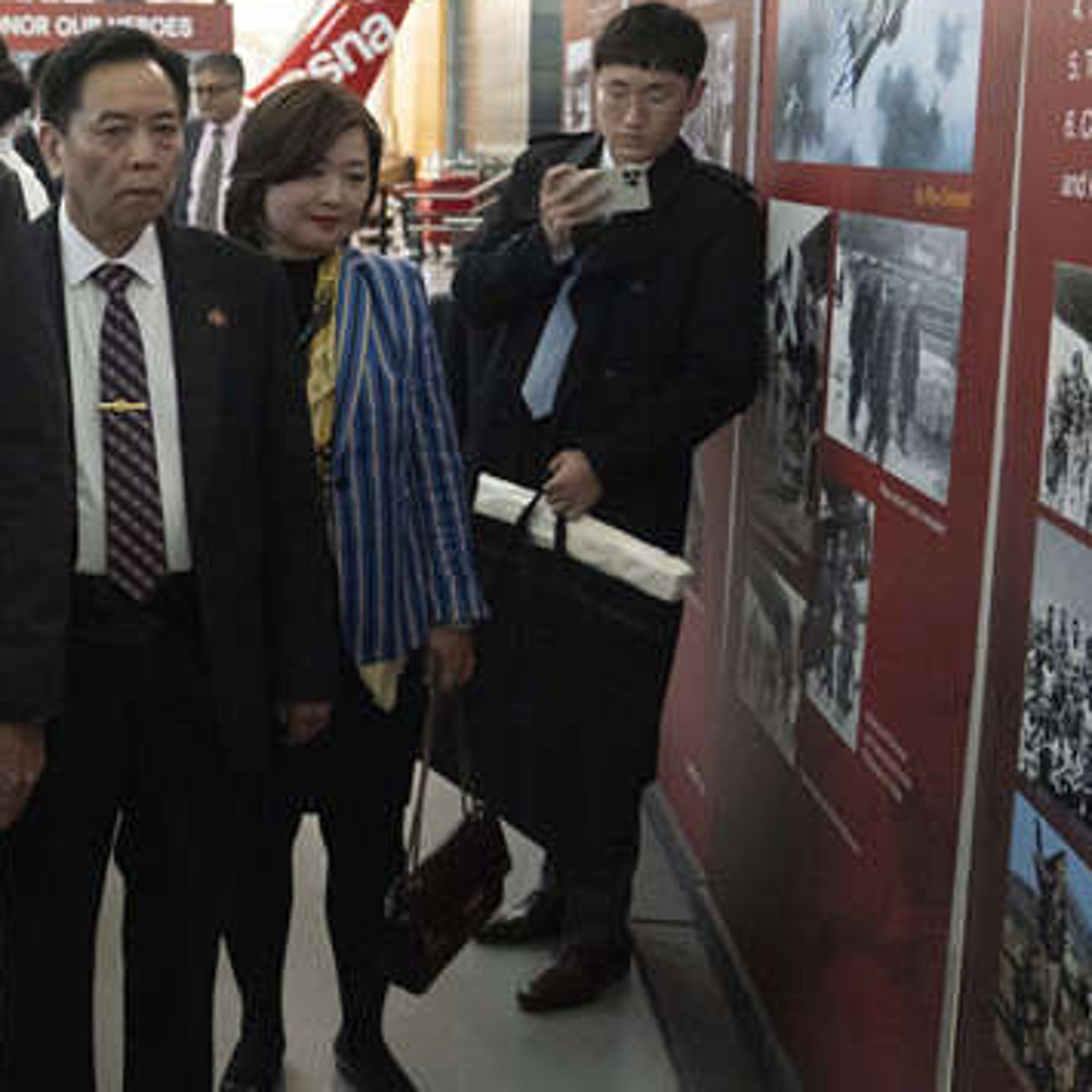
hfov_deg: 33.3
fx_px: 1642
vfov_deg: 36.4
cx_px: -34
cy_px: 361
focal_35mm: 46
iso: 6400
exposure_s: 1/100
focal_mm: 24
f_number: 3.2
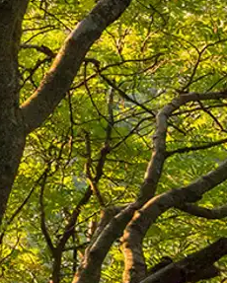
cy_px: -90
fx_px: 789
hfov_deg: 9.9
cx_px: -531
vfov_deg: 18.8
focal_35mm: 94
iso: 100
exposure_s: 1/80
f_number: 11
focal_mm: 12
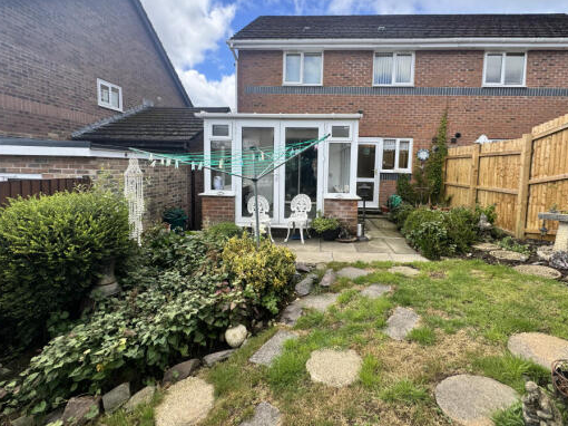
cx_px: 301
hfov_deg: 94.4
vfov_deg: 77.8
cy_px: 188
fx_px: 262
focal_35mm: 16
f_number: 2.2
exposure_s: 1/561
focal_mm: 2.22
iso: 40
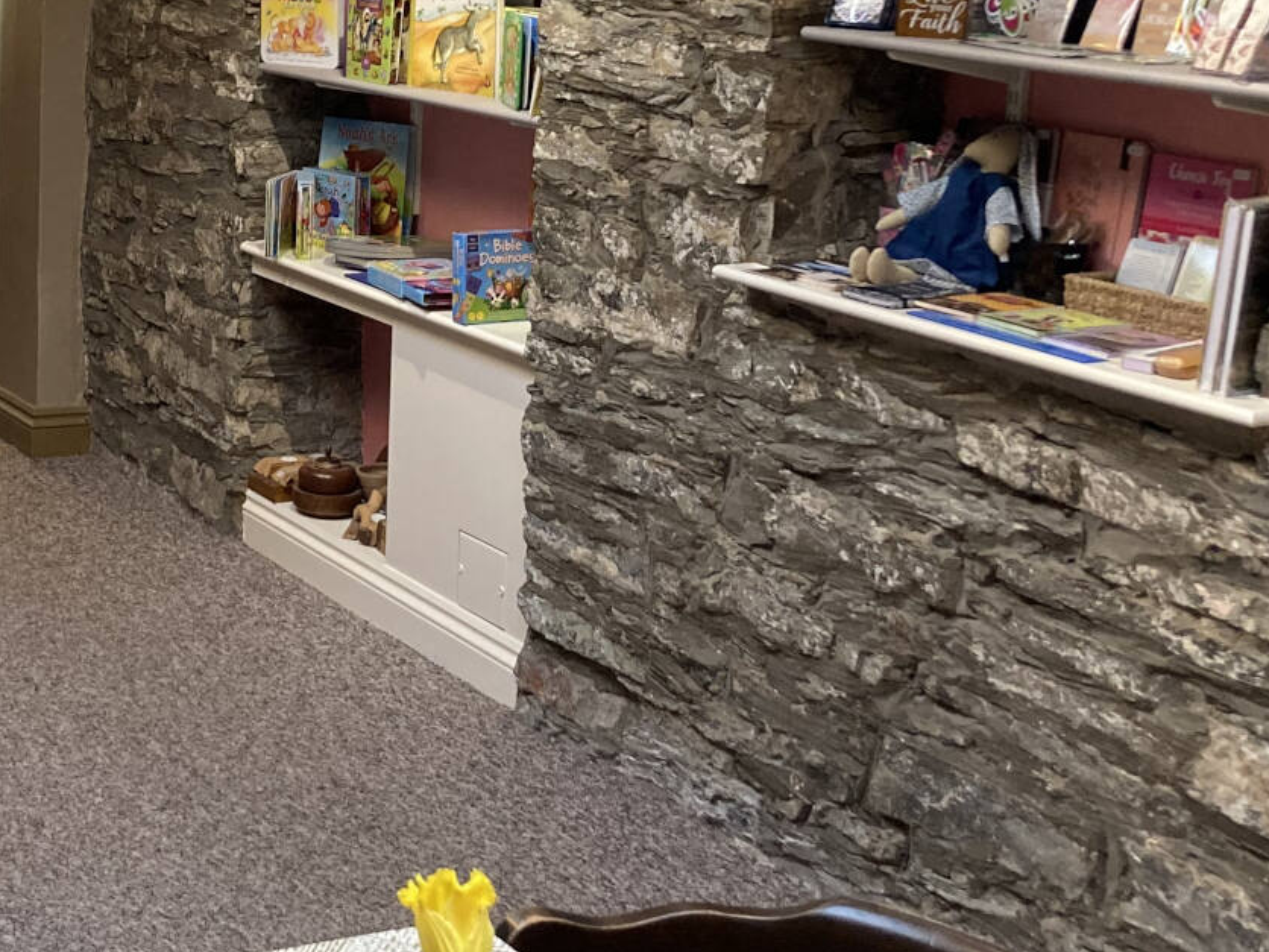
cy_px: 251
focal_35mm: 67
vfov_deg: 21.8
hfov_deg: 27.7
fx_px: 2456
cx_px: 82
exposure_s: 1/50
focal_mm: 3.99
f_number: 1.8
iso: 125
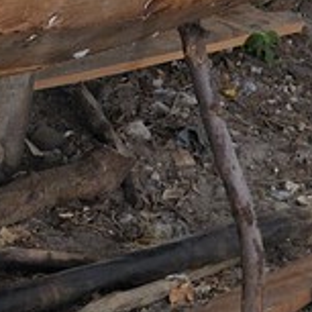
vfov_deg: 5.1
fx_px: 3436
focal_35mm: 337
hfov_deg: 4.9
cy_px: -259
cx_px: -651
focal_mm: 38
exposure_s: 1/160
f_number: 8
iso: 400
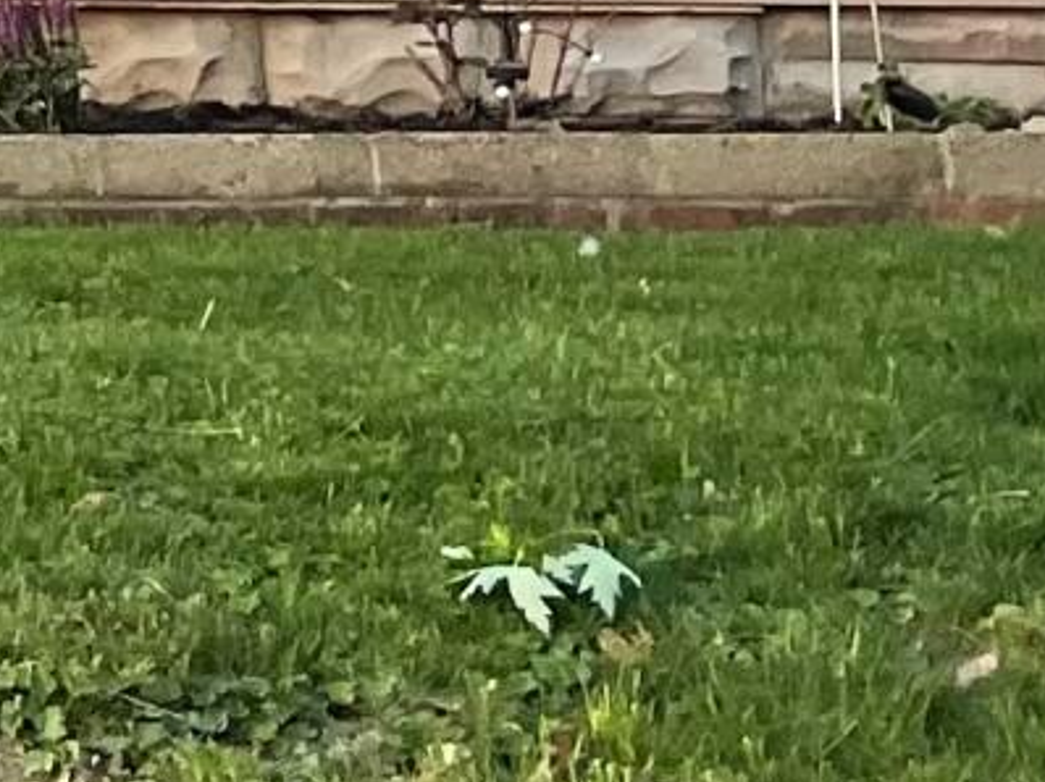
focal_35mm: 196
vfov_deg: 7.0
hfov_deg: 9.0
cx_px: -1541
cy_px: -1330
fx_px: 5913
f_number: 1.6
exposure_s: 1/121
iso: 100
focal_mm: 4.2
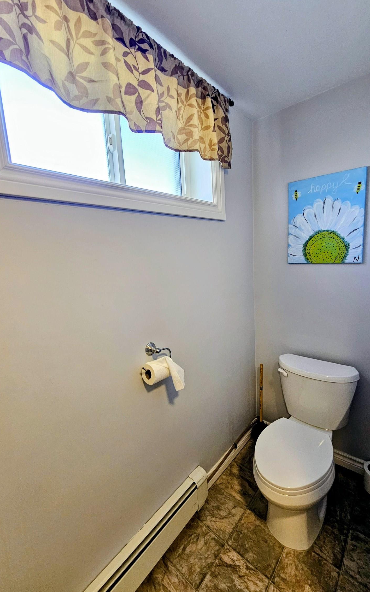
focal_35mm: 14
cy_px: 292
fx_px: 226
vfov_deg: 105.3
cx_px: 189
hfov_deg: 78.6
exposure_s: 1/60
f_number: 2.2
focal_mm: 2.2
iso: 250
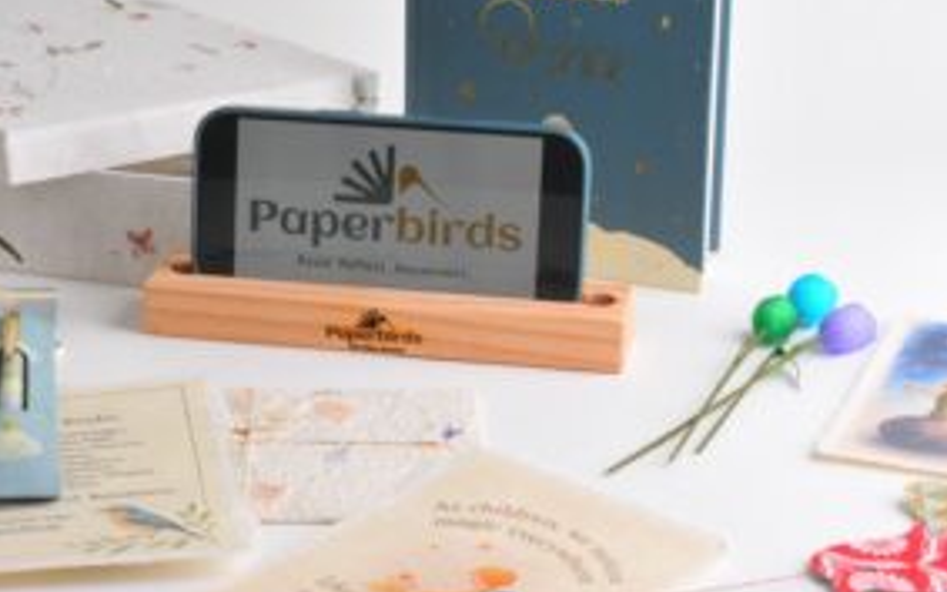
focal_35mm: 84
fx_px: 2168
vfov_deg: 15.5
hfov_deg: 24.5
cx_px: 301
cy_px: 197
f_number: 8
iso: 250
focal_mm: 26
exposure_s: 1/200
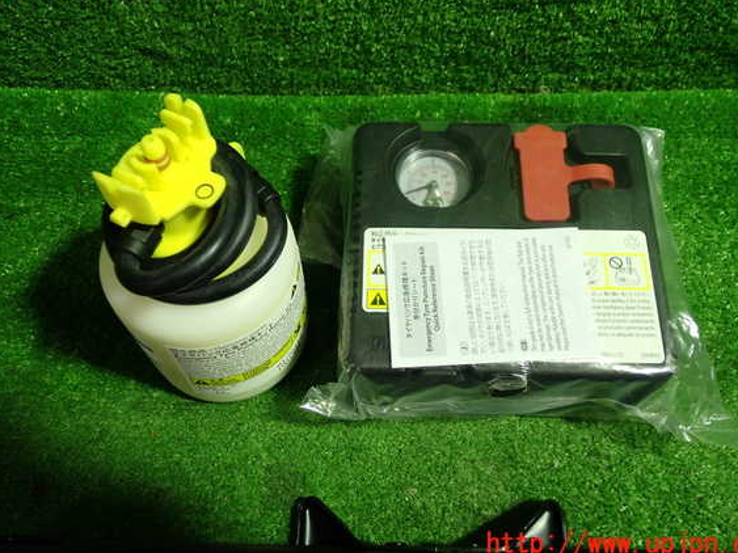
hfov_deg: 56.8
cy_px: 266
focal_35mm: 32
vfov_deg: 44.1
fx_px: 682
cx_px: 389
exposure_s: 1/30
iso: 200
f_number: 2.3
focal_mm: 5.4
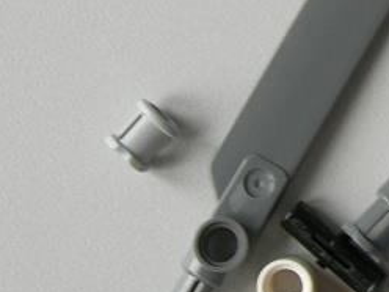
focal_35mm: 157
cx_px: 599
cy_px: 111
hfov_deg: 12.0
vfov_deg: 9.4
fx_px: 1764
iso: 64
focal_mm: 7.8
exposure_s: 1/23.6
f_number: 2.8
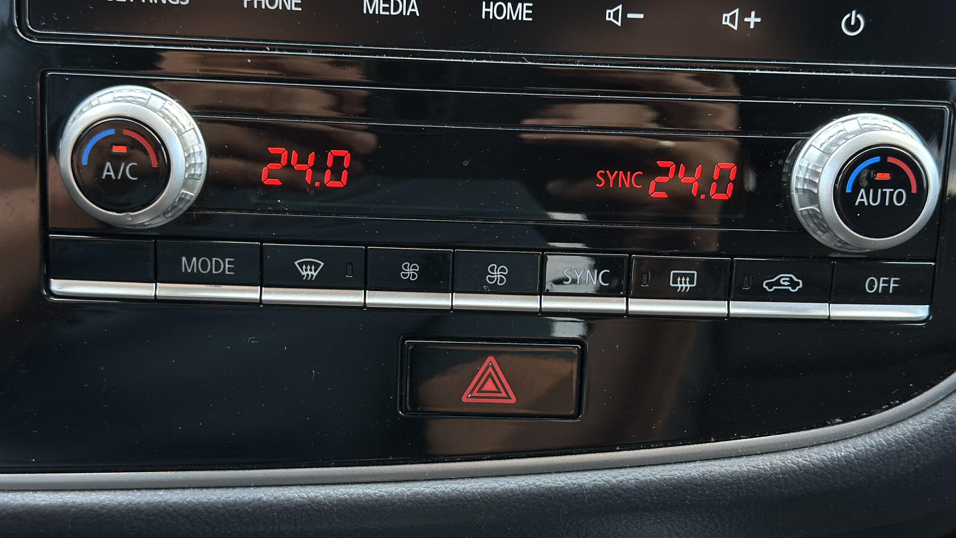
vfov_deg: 22.6
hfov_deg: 39.2
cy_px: 290
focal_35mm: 53
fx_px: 1344
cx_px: 483
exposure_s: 1/104
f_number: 1.78
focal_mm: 6.86
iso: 125
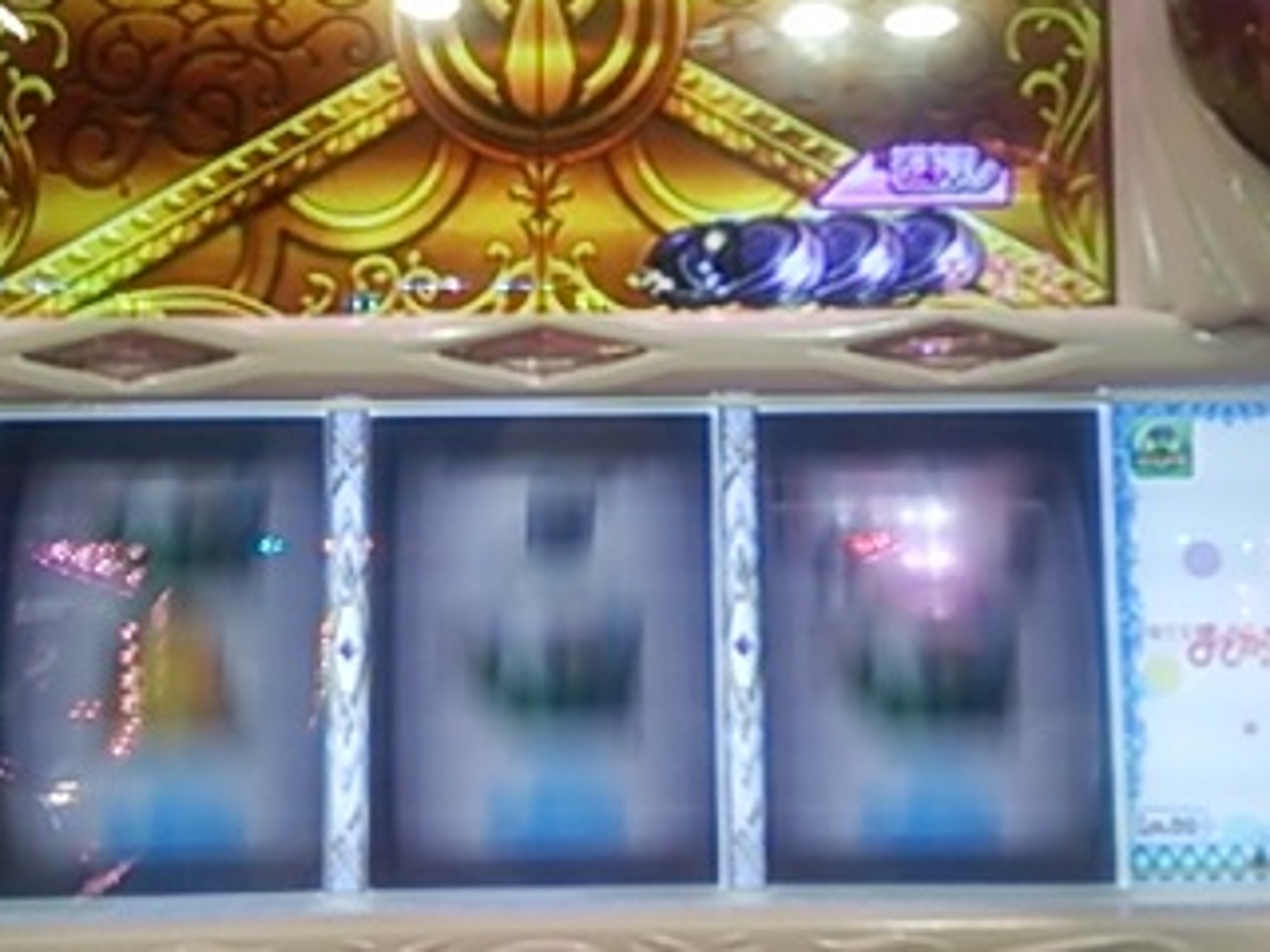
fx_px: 1761
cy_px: 416
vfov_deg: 30.2
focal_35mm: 48
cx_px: 544
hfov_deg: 39.6
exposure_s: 1/59
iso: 64
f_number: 1.94
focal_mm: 4.06
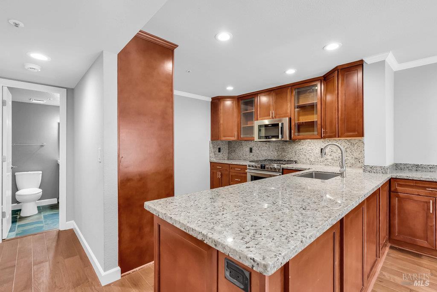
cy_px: 146
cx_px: 218
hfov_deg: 96.7
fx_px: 194
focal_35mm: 16
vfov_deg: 73.8
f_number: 8
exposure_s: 1/30
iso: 100
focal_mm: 16
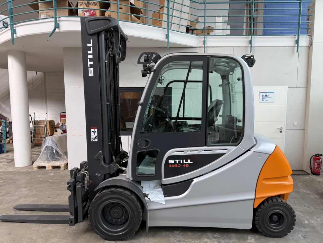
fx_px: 224
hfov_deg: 71.6
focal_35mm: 24
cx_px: 162
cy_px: 122
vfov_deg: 56.8
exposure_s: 1/100
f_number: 1.78
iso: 50
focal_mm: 6.76
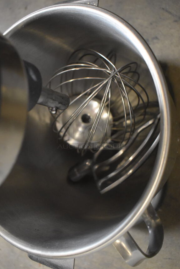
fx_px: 240
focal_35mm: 32
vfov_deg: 58.7
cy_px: 133
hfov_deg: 41.2
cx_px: 90
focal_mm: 20
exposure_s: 1/125
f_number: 3.8
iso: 4000
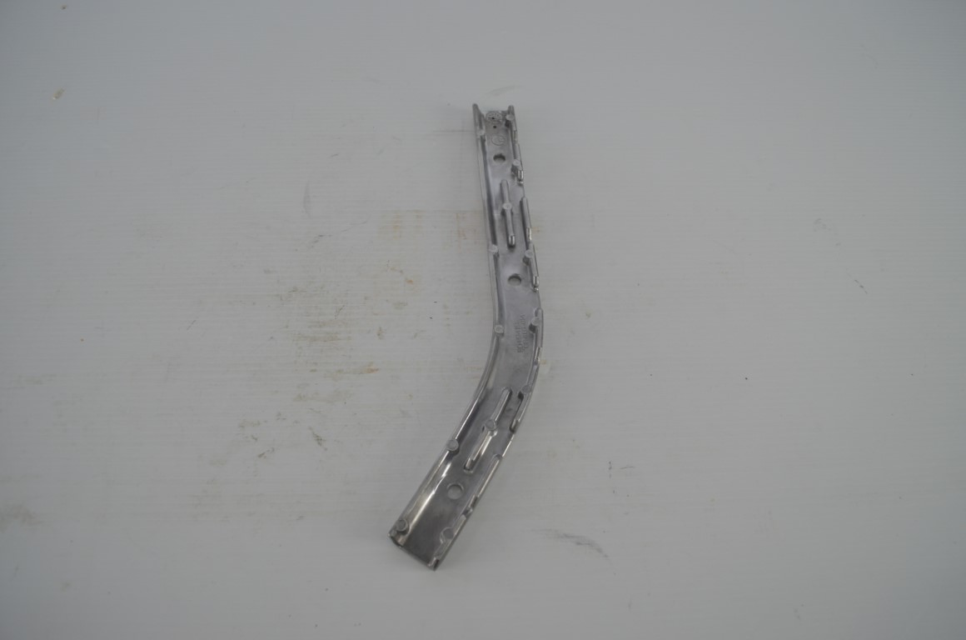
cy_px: 320
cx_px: 483
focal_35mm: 27
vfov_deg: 47.7
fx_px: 723
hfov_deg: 67.5
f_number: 4.5
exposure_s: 1/80
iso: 400
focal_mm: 18
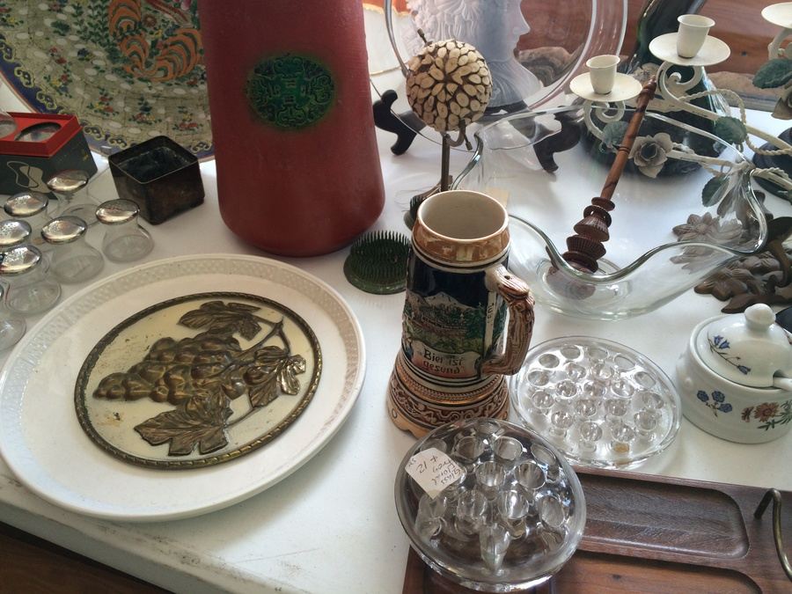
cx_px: 396
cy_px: 297
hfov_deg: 60.0
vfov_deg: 46.8
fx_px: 686
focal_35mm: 30
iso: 50
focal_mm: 4.12
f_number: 2.2
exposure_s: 1/120
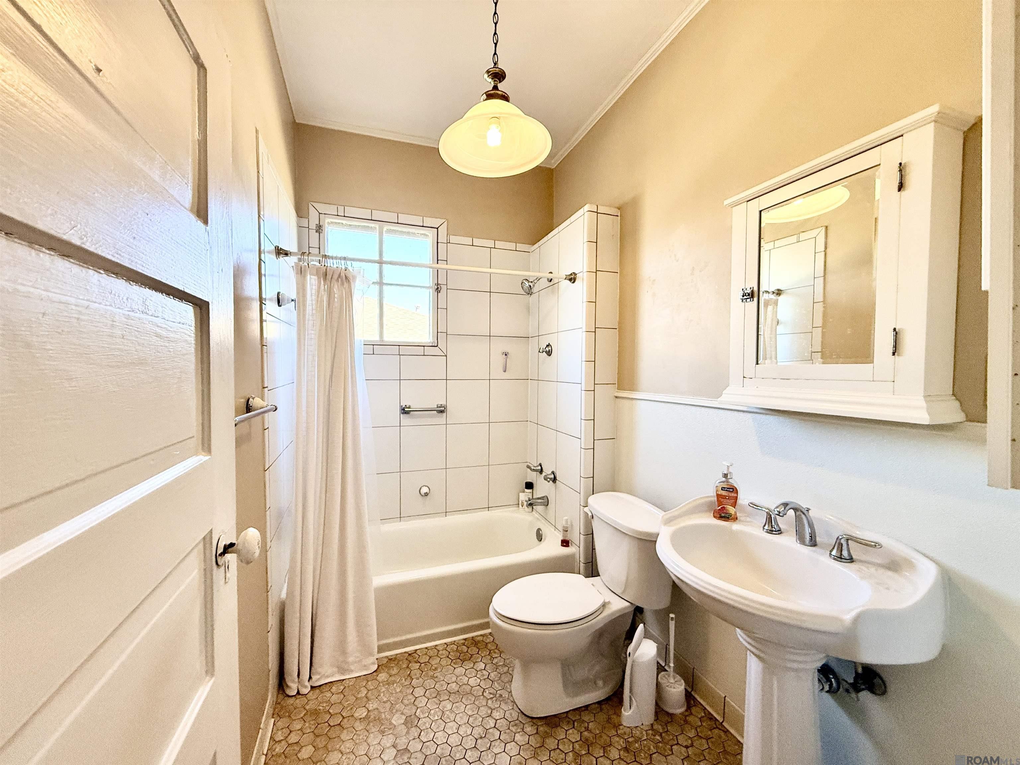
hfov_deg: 102.1
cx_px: 510
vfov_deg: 85.7
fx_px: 413
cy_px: 382
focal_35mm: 14
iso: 250
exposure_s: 1/120
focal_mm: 2.22
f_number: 2.2
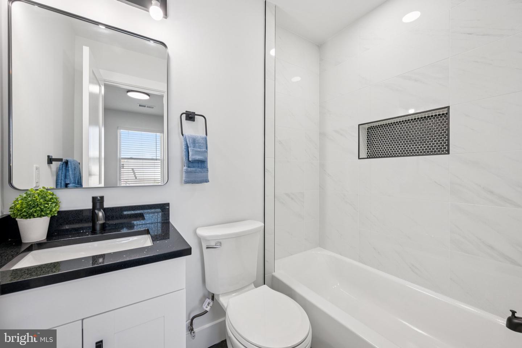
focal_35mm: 14
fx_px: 203
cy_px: 174
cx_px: 261
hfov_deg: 104.3
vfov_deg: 81.2
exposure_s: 1/40
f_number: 7.1
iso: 400
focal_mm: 14
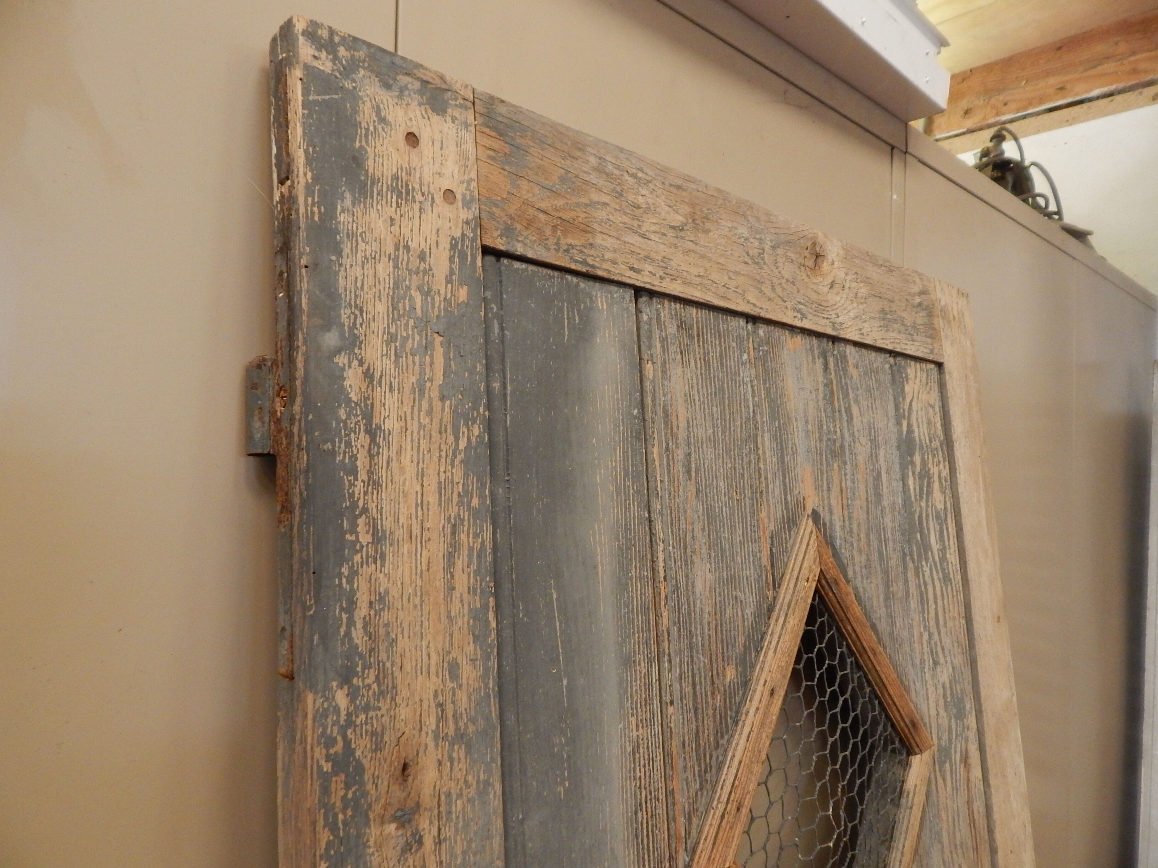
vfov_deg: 61.1
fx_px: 736
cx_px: 579
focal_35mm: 22
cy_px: 434
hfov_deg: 76.4
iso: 400
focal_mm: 4
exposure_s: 1/15
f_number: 3
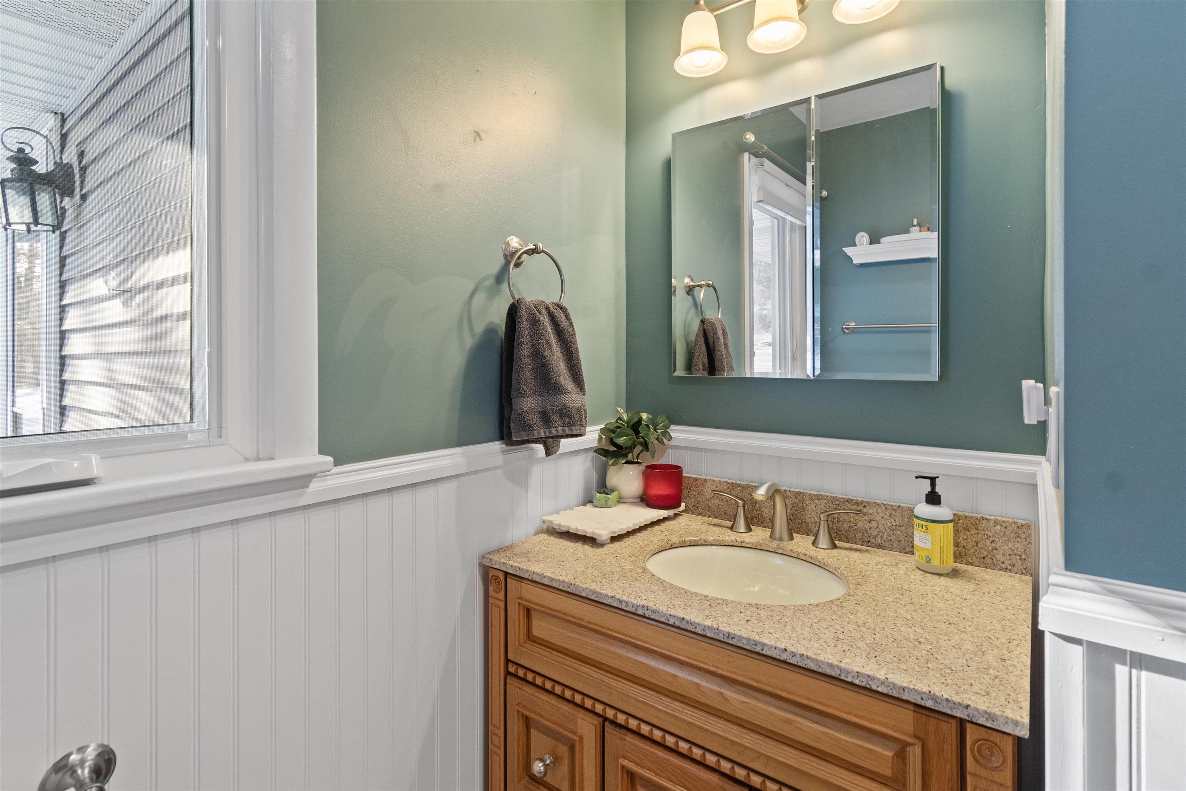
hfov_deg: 100.4
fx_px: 494
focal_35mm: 15
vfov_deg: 77.3
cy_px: 396
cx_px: 593
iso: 800
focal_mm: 10
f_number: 7.1
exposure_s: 1/5
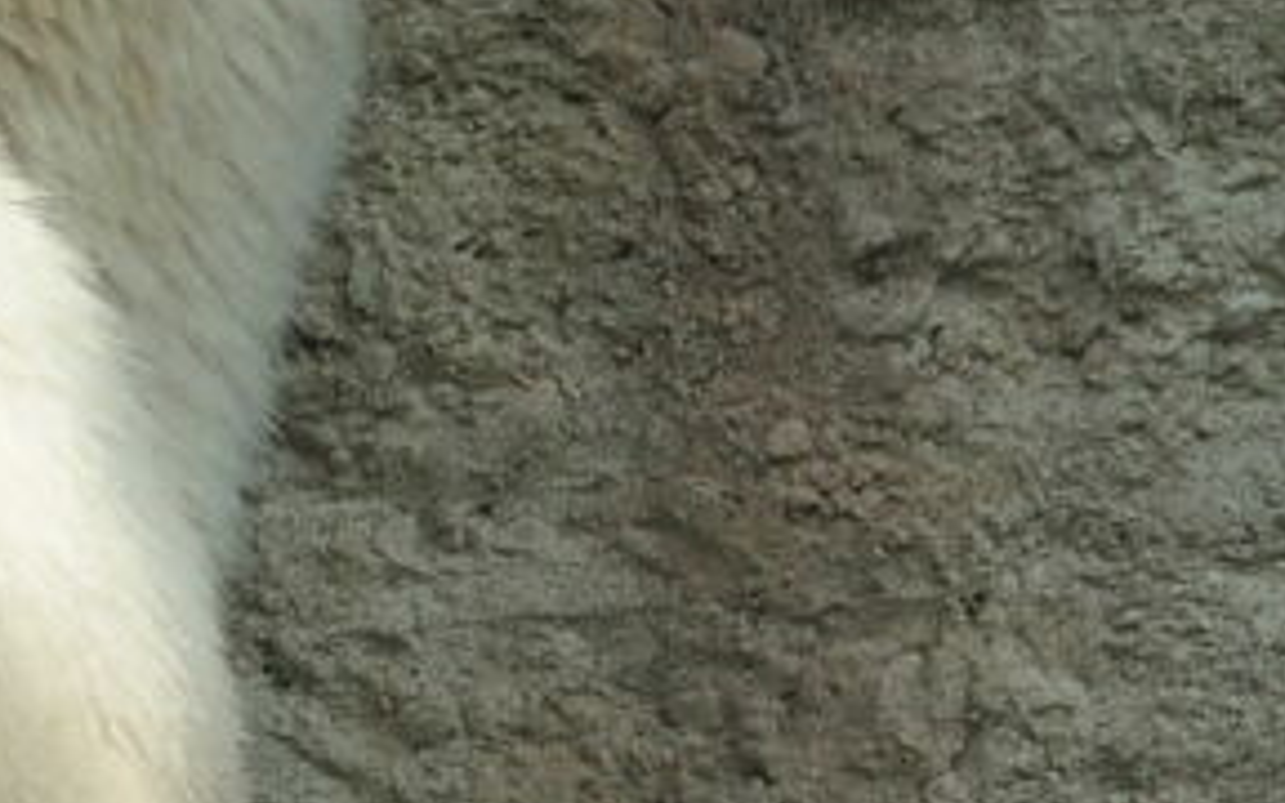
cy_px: 143
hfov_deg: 1.8
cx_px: -1169
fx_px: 40834
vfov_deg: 1.1
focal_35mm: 1166
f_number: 3.5
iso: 100
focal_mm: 46.7
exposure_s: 1/500
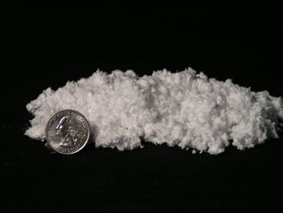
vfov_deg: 8.6
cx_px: 142
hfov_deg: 11.5
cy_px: 106
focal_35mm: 172
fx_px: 1406
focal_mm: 26.3
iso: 200
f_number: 3.5
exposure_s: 1/80
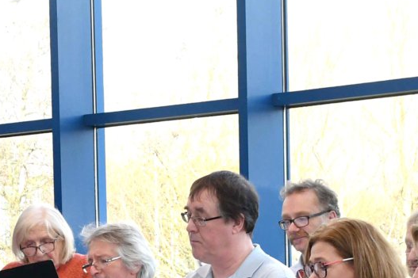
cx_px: 80
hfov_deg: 14.6
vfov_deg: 9.5
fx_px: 1625
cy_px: 402
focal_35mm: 140
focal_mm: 24
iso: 1000
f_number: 5.6
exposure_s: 1/125
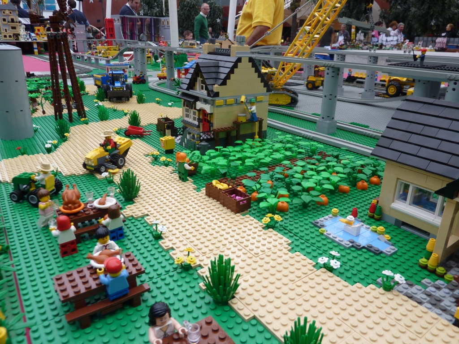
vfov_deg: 54.9
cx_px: 230
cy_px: 172
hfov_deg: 69.4
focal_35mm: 25
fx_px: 331
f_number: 3.3
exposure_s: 1/40
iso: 80
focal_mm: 4.1
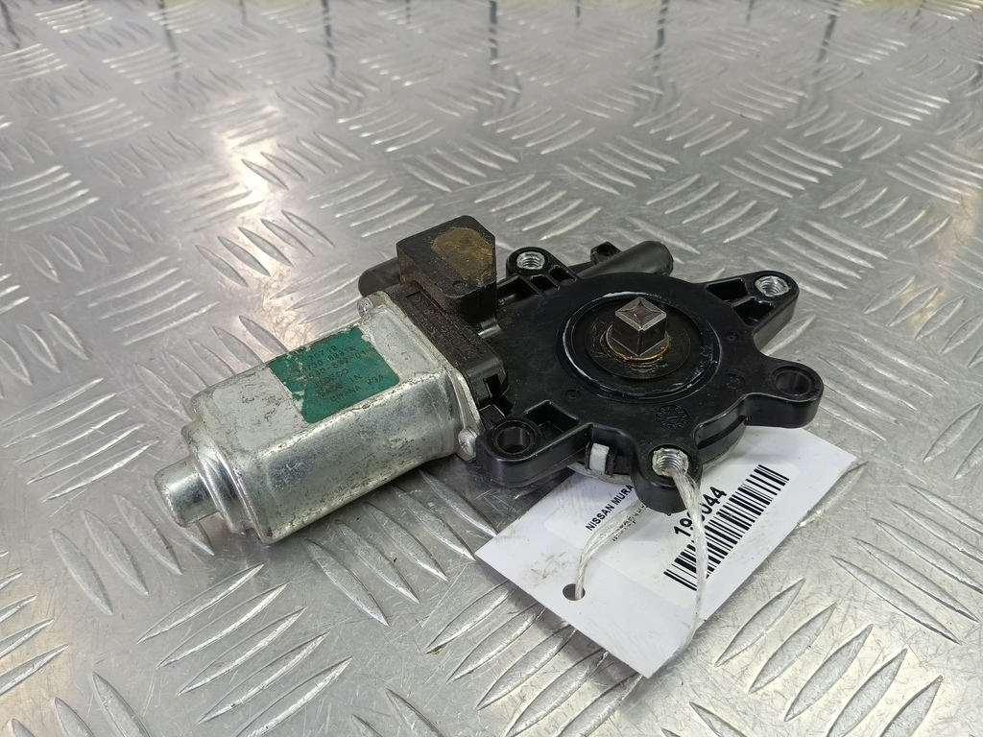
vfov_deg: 58.9
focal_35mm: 23
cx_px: 492
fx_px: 653
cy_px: 368
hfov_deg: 73.9
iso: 138
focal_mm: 4.11
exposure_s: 1/50
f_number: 1.6
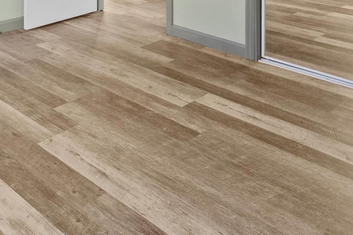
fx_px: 461
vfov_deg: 23.3
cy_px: -112
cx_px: 68
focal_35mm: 47
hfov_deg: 40.1
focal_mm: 10
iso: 200
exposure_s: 2.5
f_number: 9
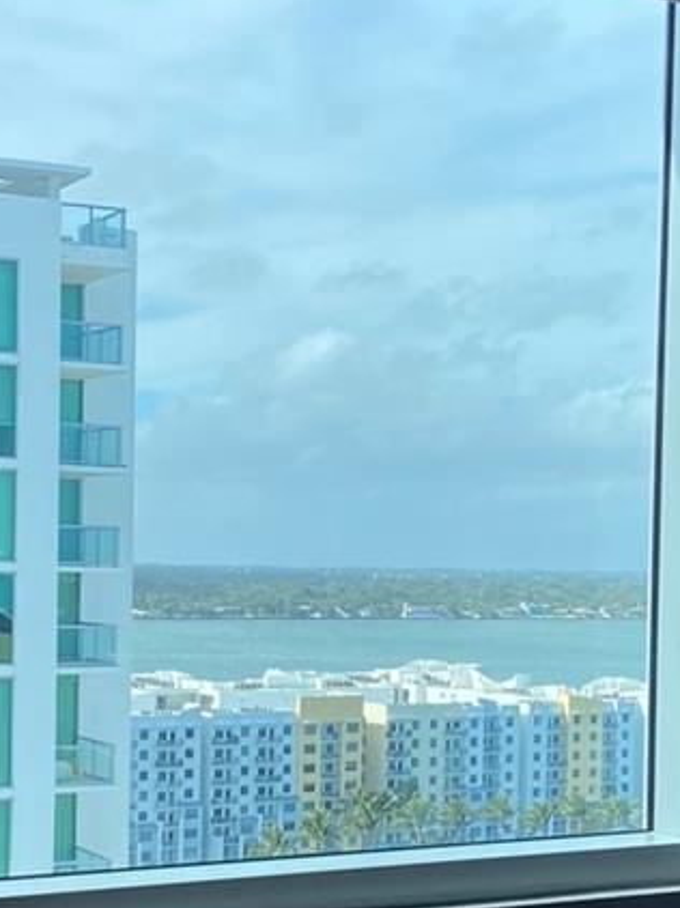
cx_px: 211
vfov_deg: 26.2
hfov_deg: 19.8
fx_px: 1940
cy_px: 620
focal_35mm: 74
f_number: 1.8
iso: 32
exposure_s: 1/1543
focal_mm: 4.25
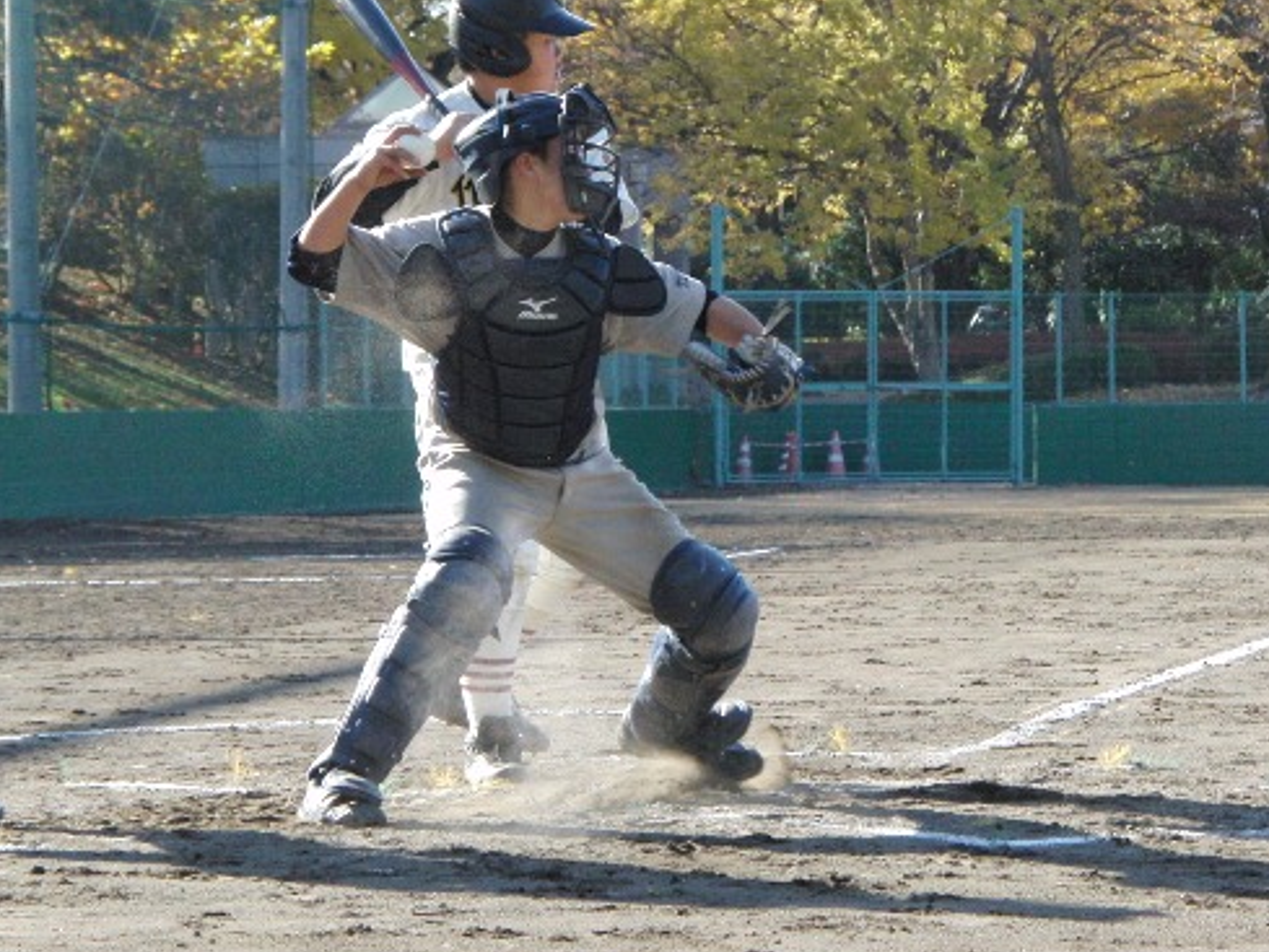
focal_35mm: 199
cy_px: 342
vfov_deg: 7.5
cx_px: 742
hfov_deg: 9.9
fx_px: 7297
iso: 400
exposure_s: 1/640
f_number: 4.2
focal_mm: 26.9
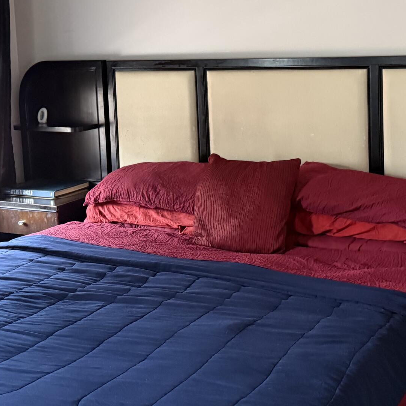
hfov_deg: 29.0
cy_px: 125
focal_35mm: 59
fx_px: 783
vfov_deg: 28.8
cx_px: 248
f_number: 1.78
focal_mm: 6.76
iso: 800
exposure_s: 1/60
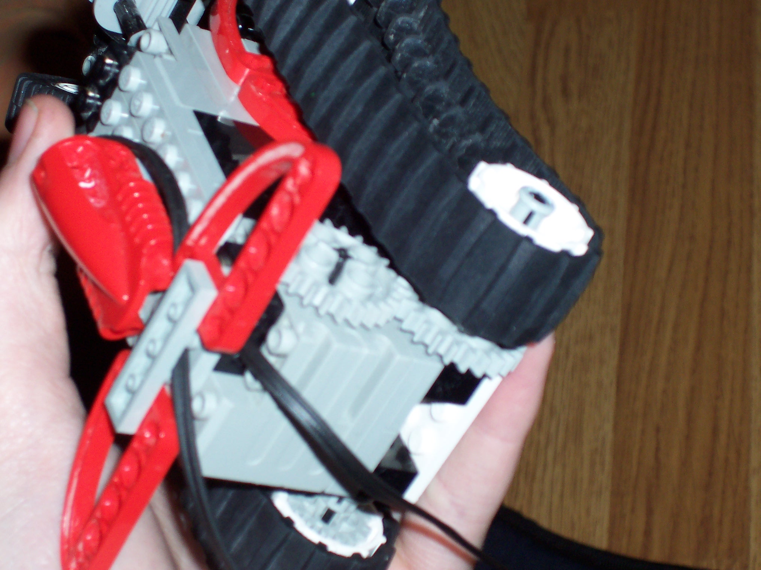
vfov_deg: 13.3
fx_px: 2440
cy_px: 285
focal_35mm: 111
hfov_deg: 17.7
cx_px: 380
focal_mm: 16.8
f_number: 4.8
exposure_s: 1/90
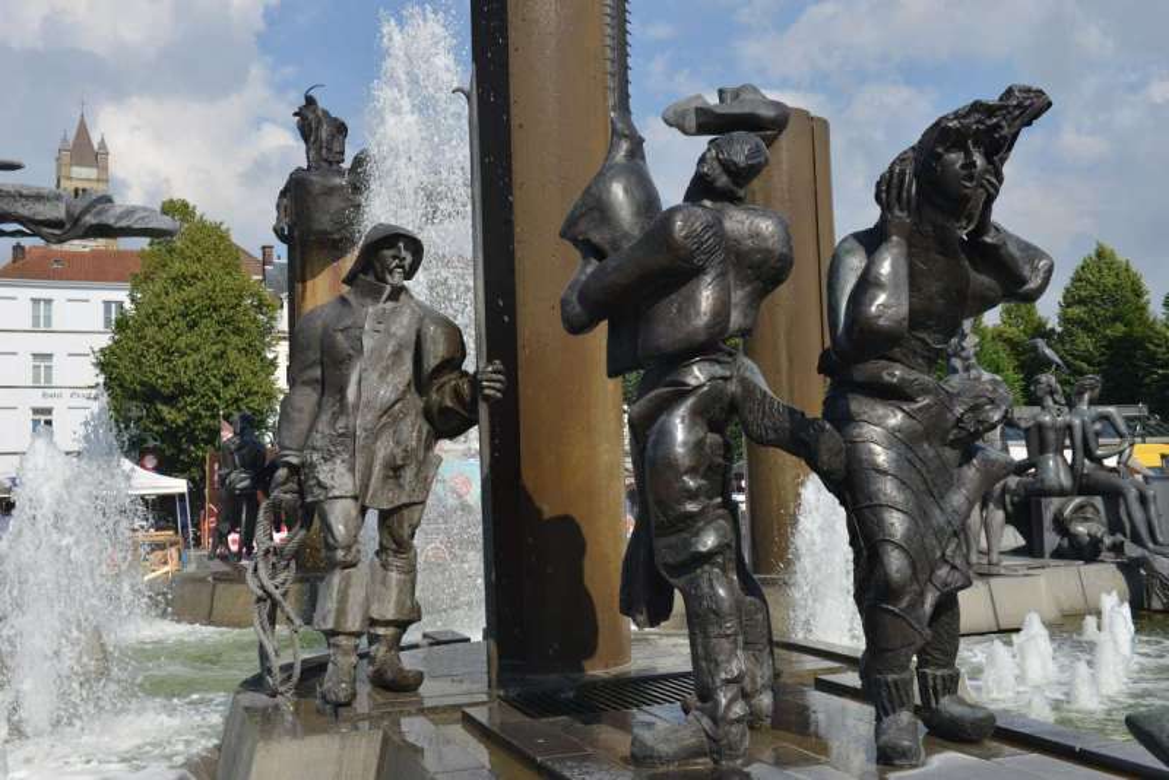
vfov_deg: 35.1
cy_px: 390
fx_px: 1234
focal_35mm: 38
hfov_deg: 50.7
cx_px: 584
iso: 125
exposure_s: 1/320
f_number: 10
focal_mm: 38
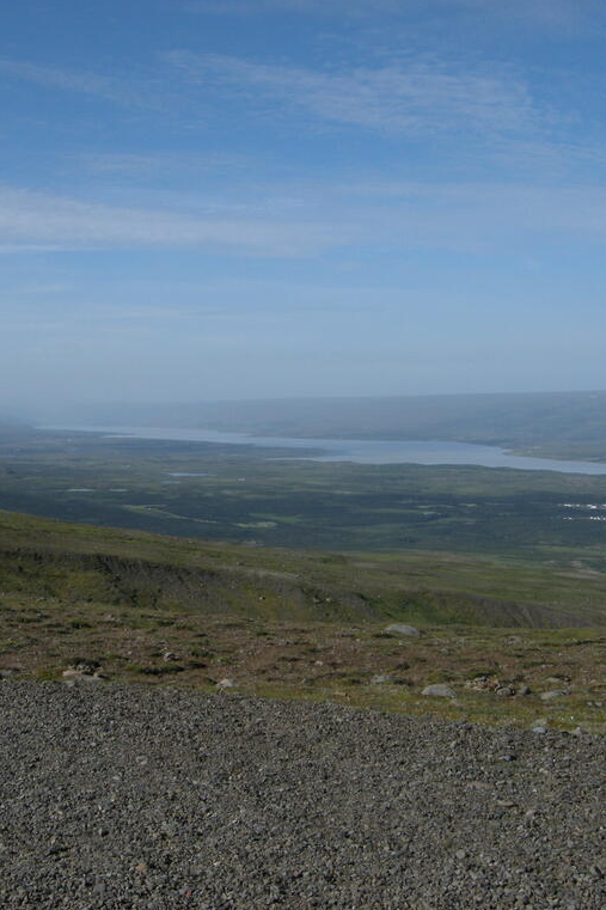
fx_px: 1238
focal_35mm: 49
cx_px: 284
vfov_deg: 40.4
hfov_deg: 27.5
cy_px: 456
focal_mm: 7.5
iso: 100
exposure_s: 1/425
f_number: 6.8
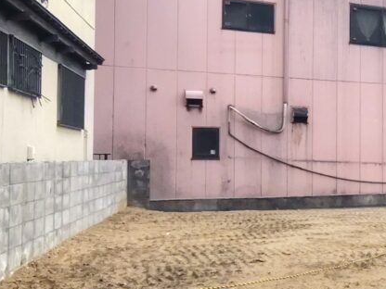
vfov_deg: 36.0
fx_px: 446
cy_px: 140
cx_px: 483
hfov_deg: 35.0
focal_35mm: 40
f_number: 2.2
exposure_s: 1/840
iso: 100
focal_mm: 2.16
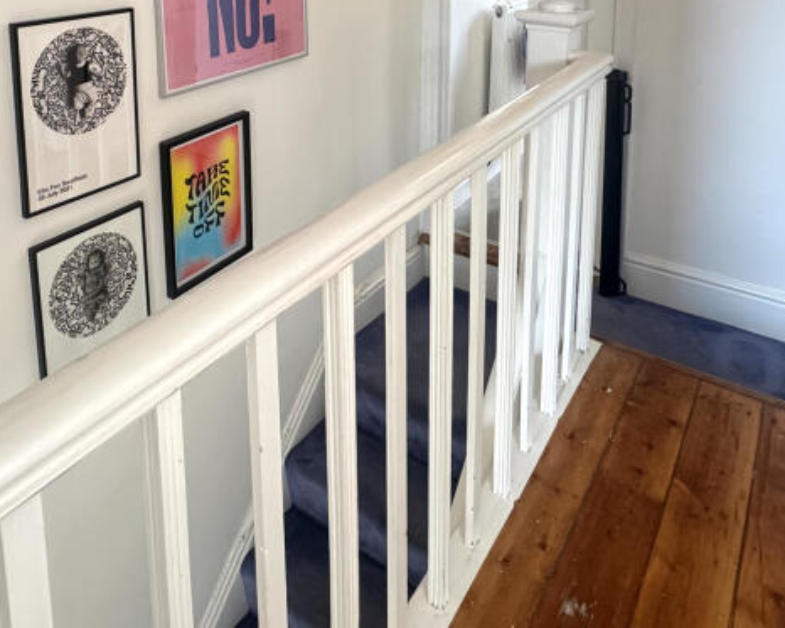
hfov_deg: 58.3
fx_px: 697
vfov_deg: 42.3
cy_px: 8
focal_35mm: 30
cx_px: 312
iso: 320
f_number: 2.2
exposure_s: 1/100
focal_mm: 2.22
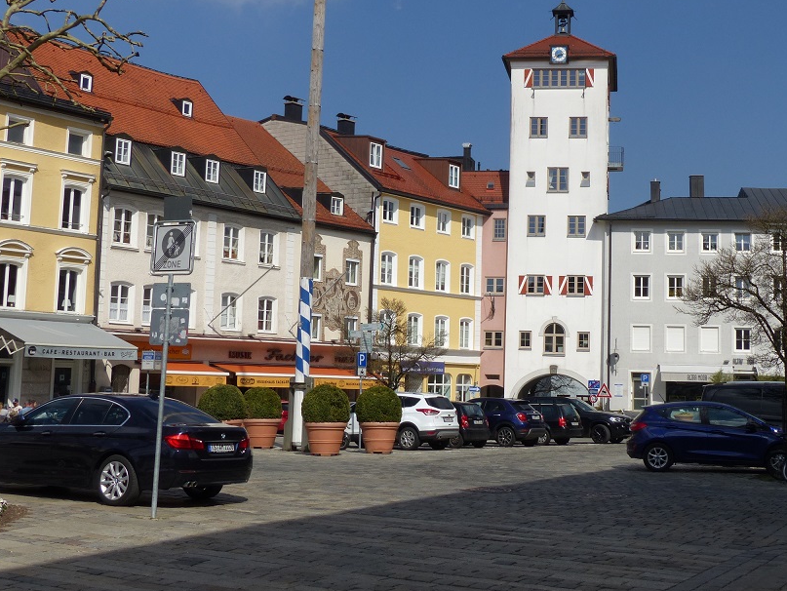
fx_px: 1183
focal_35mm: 52
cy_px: 237
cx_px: 471
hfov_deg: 36.7
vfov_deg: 28.0
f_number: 4.5
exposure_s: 1/1600
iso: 100
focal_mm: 7.4
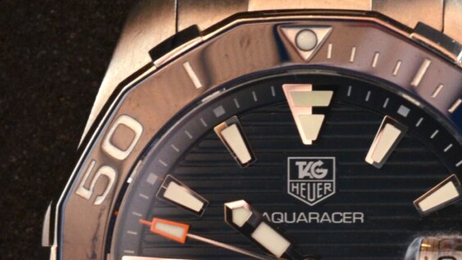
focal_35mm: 233
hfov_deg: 9.2
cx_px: 315
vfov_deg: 5.2
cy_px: 241
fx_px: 2855
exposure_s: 1/10
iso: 1600
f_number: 10
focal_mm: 60
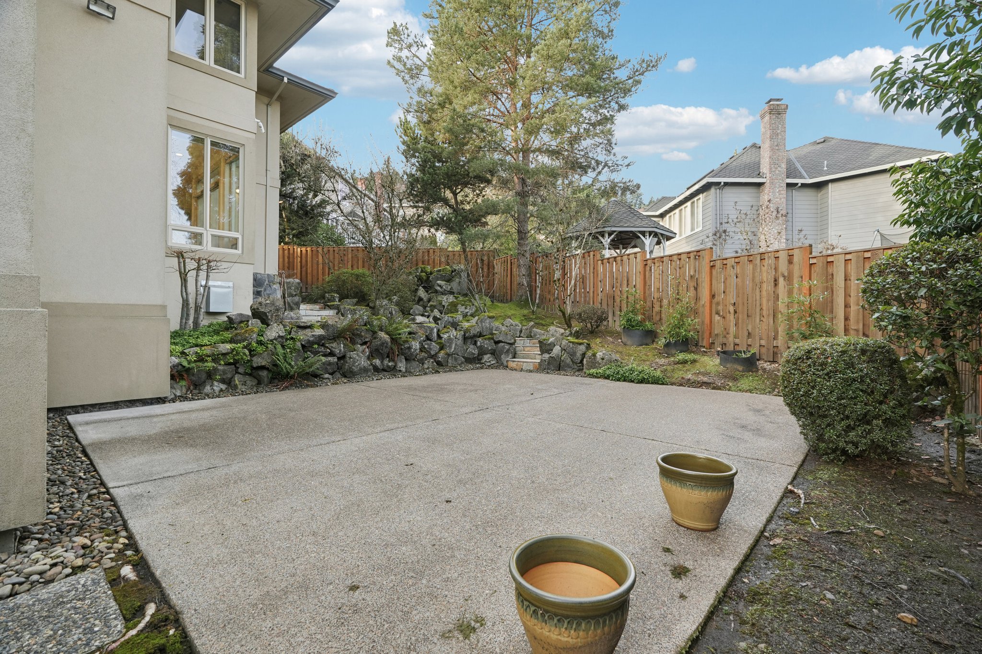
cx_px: 491
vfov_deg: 73.7
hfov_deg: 96.7
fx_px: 436
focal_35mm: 16
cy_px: 327
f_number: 8
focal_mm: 16
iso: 400
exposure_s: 1/30
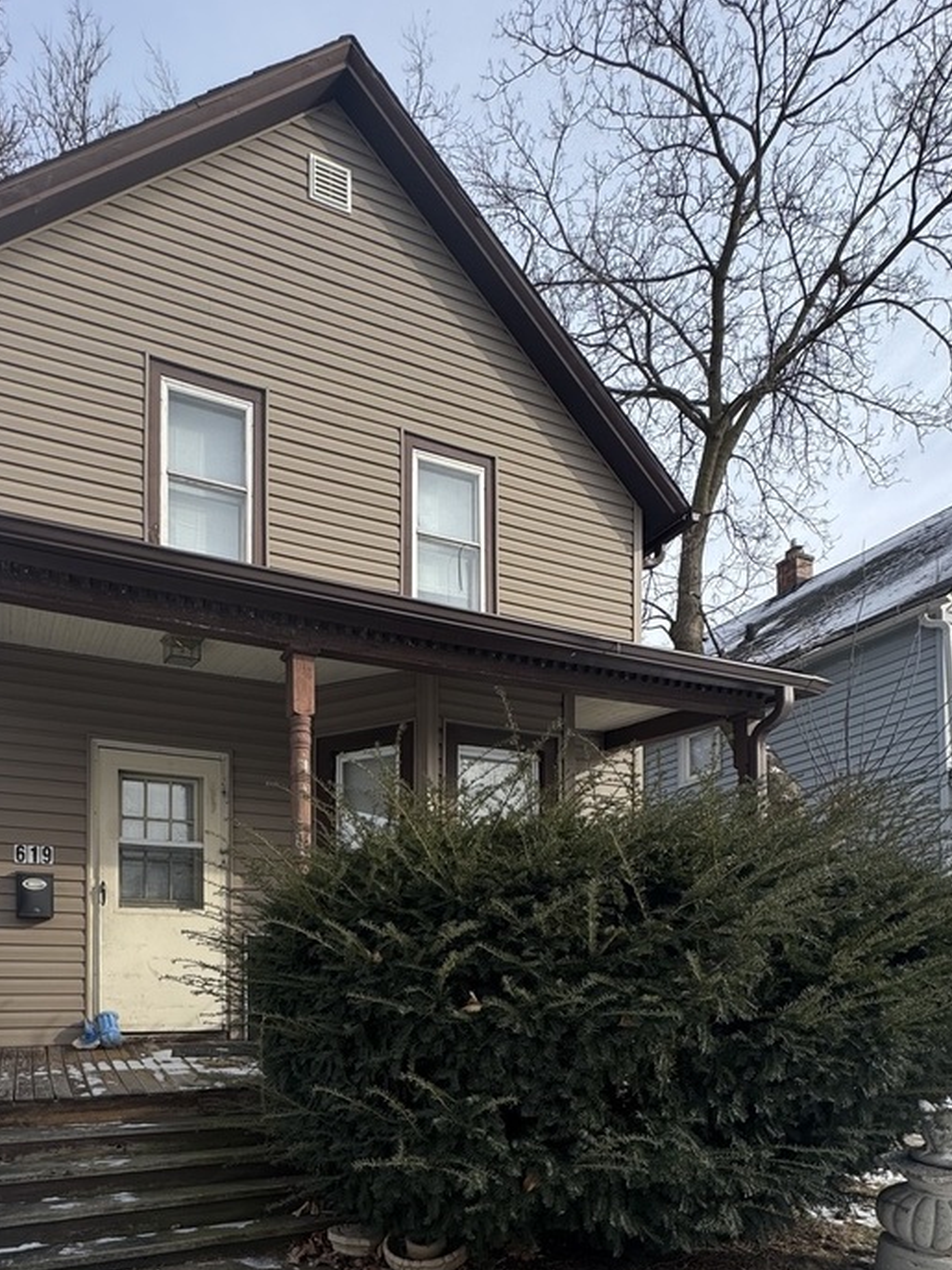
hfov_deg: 59.8
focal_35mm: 22
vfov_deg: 70.0
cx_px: 323
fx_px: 807
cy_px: 987
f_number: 2.2
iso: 40
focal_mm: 2.22
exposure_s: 1/428
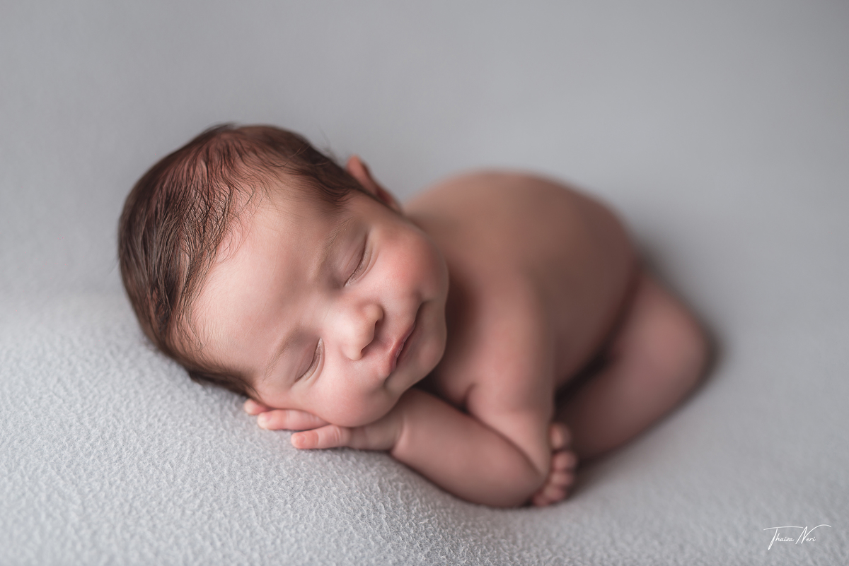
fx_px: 1180
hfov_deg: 39.6
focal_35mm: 50
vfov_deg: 27.0
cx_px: 424
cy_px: 283
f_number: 2.2
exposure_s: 1/160
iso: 100
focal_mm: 50
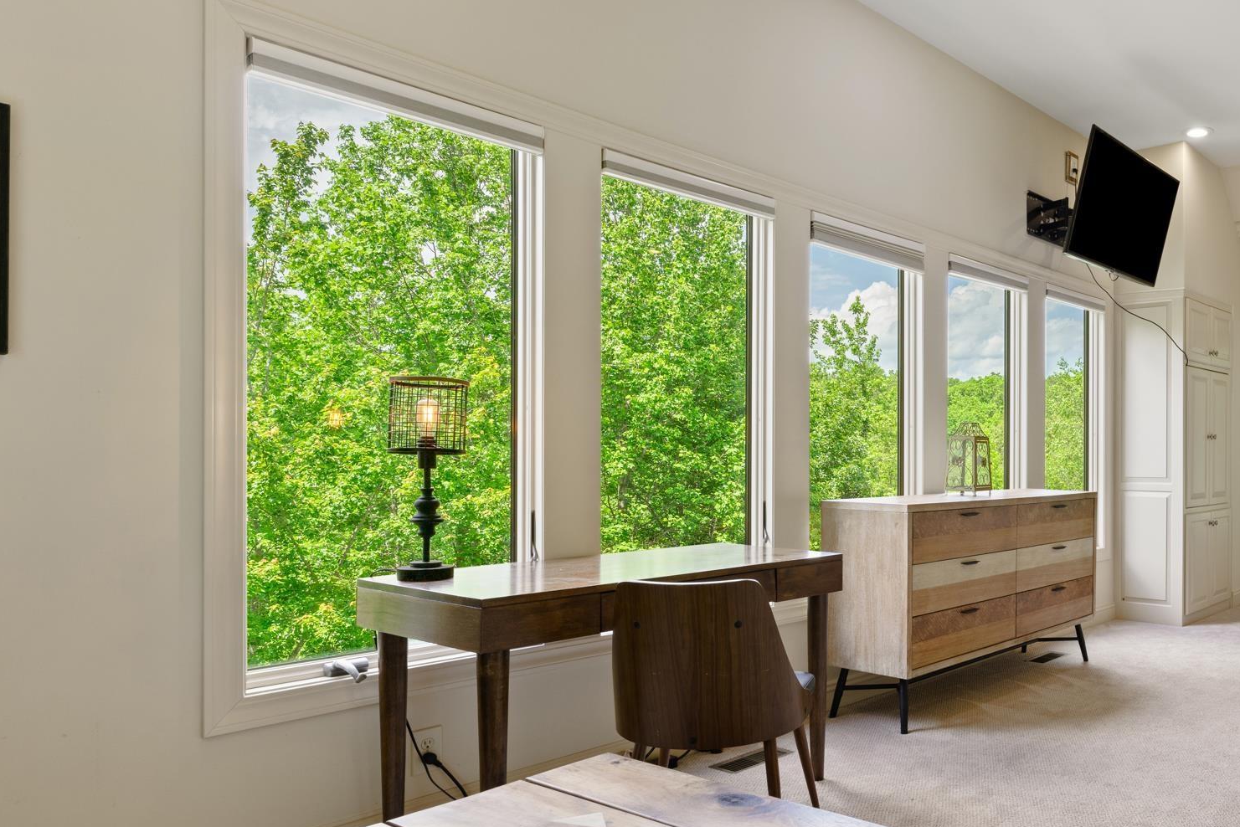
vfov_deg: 47.9
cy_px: 456
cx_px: 1004
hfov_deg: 61.4
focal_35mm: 27
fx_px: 930
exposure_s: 1/13
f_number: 9
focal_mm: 16
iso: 320
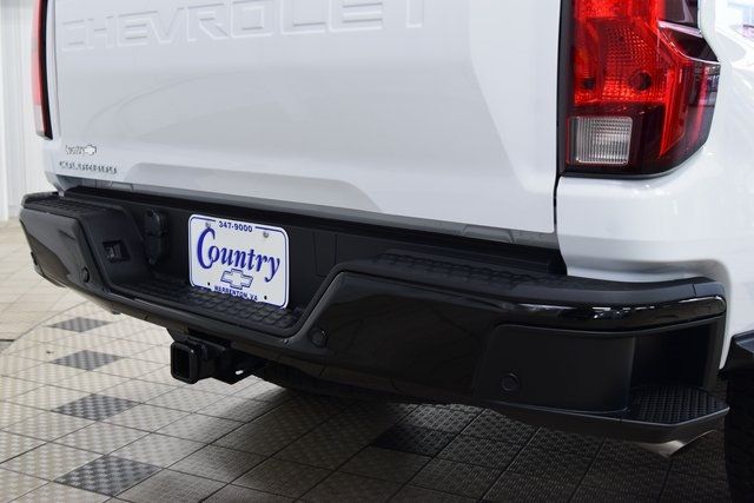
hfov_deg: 45.0
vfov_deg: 30.9
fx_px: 911
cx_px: 377
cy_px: 252
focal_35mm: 44
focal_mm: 29
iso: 640
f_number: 6.3
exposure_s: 1/15
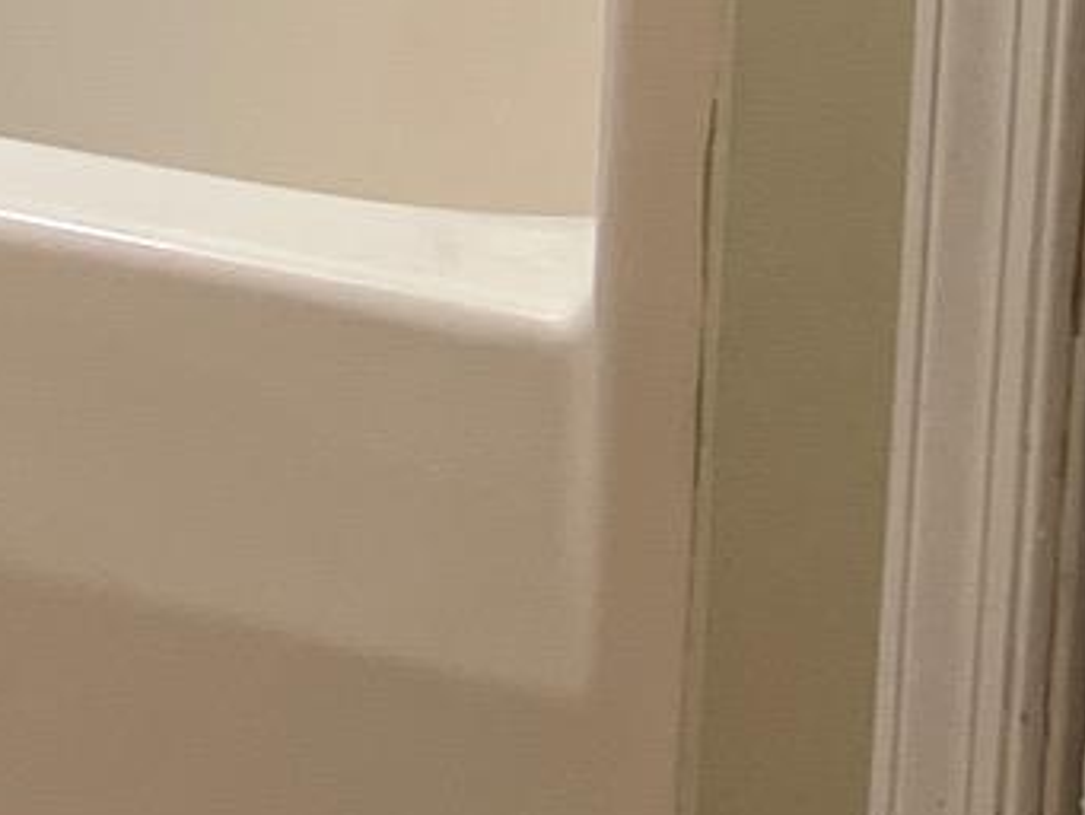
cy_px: -996
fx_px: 4891
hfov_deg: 9.9
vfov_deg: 8.8
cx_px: -2055
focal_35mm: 156
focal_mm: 5.7
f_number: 1.5
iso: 125
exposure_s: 1/120
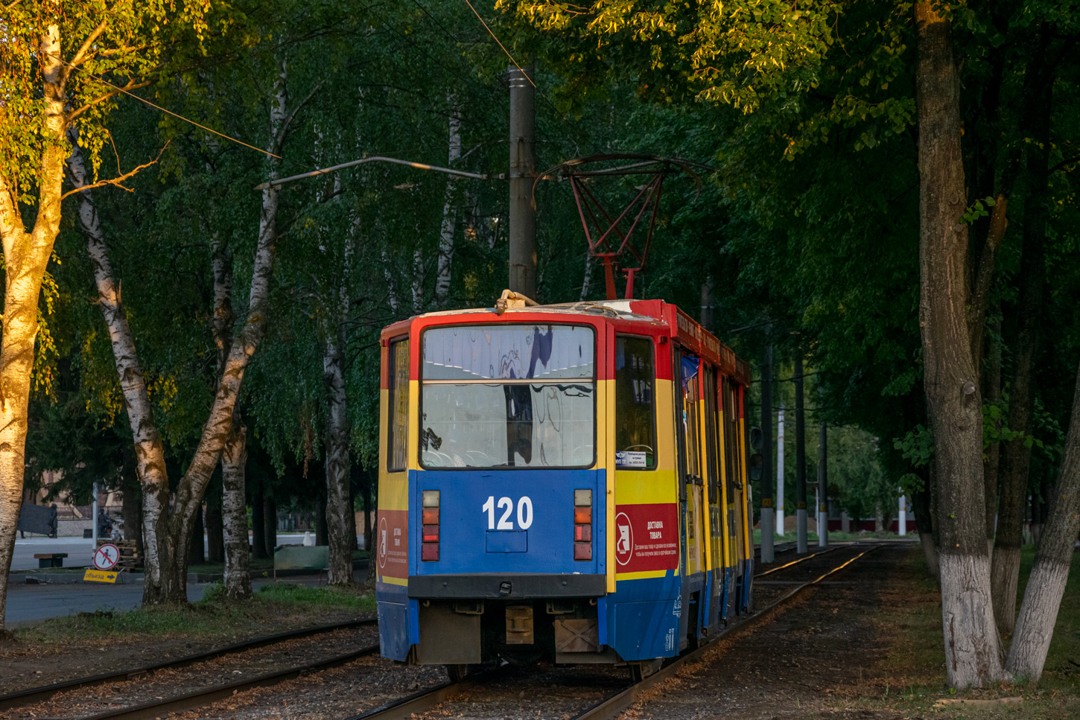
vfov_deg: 11.4
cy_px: 360
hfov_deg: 17.1
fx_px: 3600
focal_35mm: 120
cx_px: 540
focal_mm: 80
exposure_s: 1/500
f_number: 5.6
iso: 640
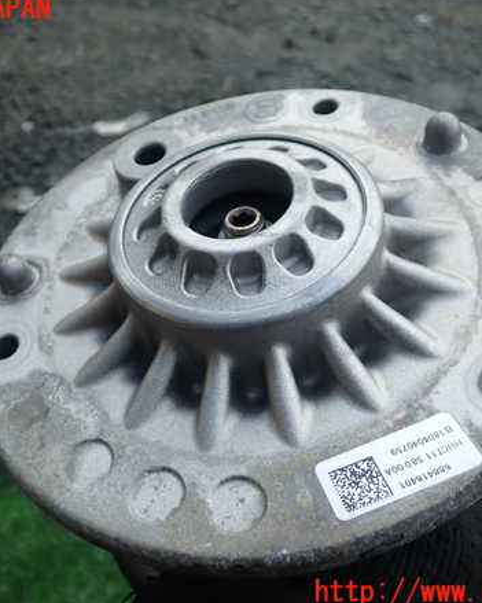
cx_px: 213
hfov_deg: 37.3
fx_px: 714
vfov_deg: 45.8
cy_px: 301
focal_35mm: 40
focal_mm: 5.4
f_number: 2.3
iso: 100
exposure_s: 1/100
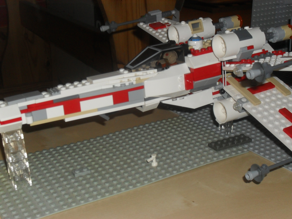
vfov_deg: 25.7
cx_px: 146
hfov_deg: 33.8
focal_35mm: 57
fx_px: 481
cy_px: 110
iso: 200
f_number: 4.3
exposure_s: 1/60
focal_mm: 10.1
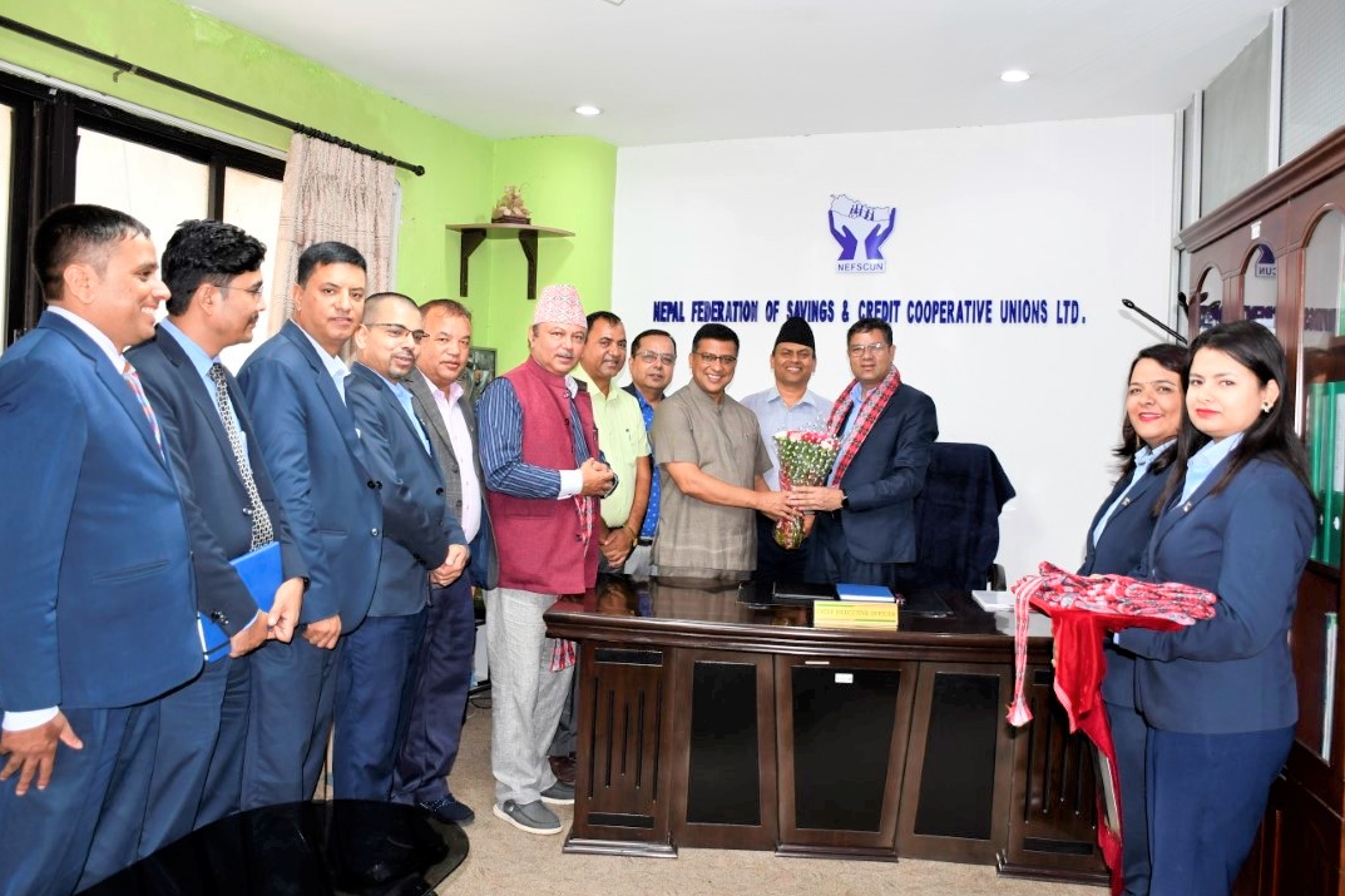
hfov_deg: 63.7
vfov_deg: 44.9
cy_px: 449
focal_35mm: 29
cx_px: 694
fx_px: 1083
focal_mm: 18
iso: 640
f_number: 3.5
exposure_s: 1/60
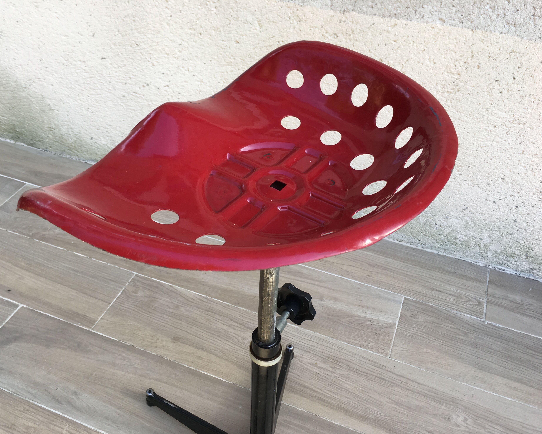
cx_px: 257
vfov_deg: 47.1
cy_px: 222
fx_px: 497
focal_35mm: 31
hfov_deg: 57.2
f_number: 2.2
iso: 25
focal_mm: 4.15
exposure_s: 1/100
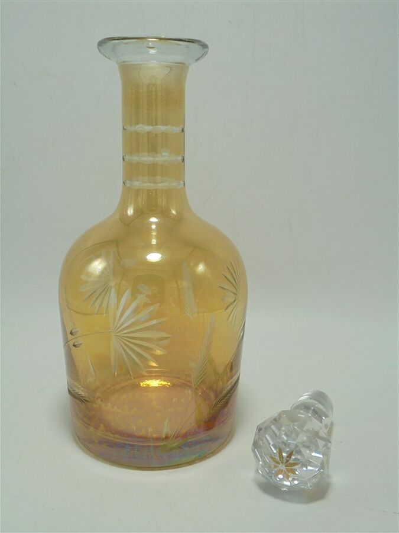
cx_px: 200
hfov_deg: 37.7
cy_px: 266
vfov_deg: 49.0
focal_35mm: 38
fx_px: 584
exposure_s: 1/80
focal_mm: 6.9
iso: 100
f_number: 4.2
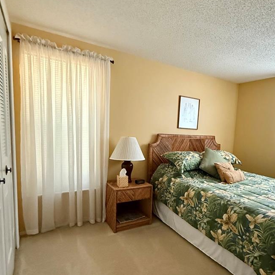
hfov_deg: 66.0
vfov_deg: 67.0
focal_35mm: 23
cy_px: 155
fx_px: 207
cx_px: 177
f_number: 2.2
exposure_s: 1/60
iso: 1250
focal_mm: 2.22
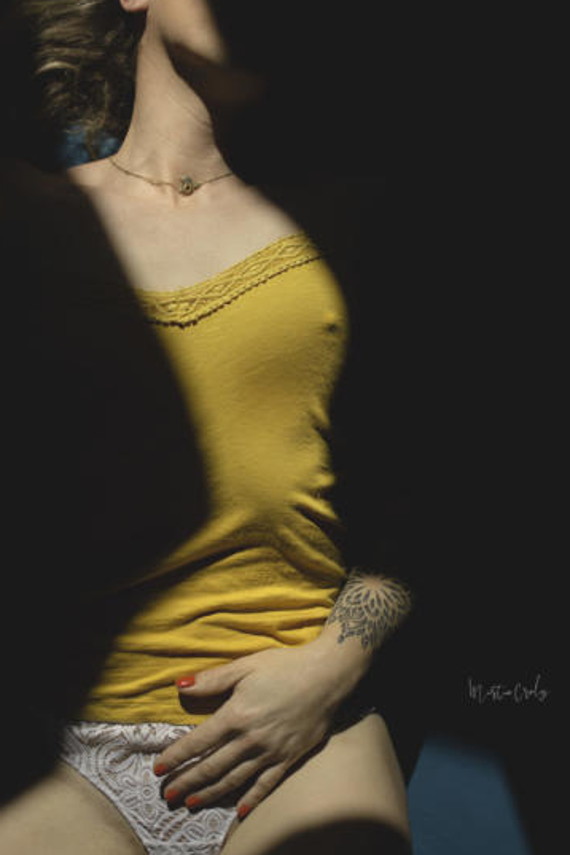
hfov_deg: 23.2
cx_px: 257
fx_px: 1391
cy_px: 431
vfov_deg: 34.2
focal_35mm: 59
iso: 100
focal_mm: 35
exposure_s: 1/8000
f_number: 1.8
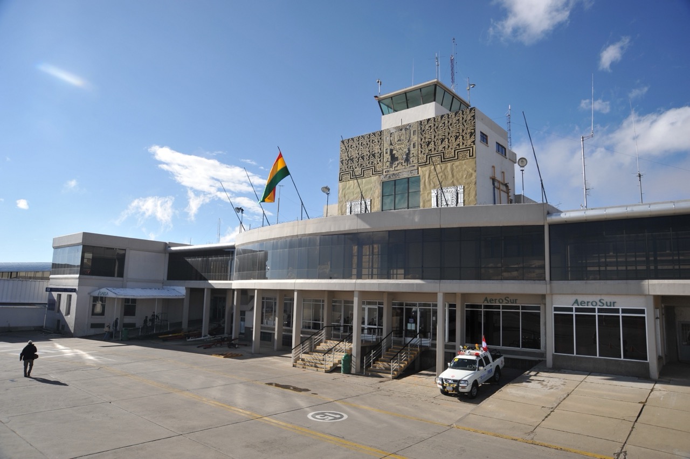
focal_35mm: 24
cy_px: 230
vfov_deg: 53.1
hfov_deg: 73.8
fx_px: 460
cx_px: 345
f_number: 10
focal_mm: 24
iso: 200
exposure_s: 1/400
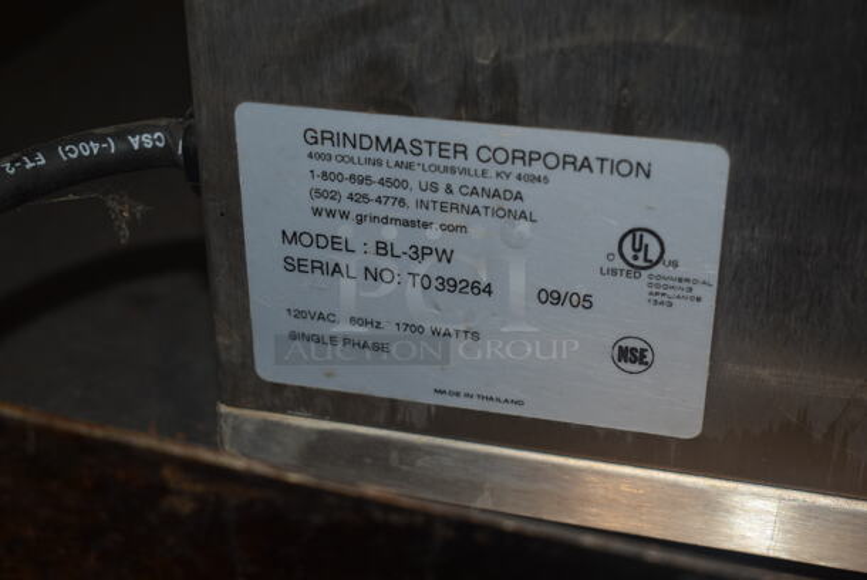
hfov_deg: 35.0
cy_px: 290
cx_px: 434
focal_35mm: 57
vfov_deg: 23.8
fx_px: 1374
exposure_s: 1/30
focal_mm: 38
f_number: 5.6
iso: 200
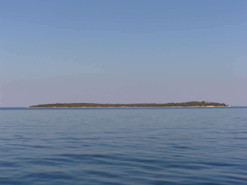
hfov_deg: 28.2
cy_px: 92
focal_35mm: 69
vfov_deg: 21.3
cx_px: 124
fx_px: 492
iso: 80
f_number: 12
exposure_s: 1/200
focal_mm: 12.29
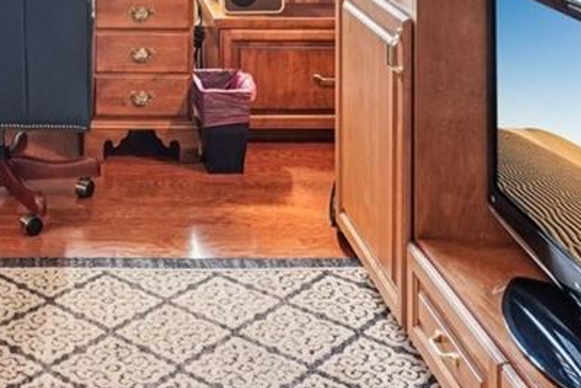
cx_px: 51
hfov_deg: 30.0
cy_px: -224
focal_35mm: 64
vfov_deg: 18.4
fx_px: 1033
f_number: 8
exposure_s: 1/10
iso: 400
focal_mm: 16
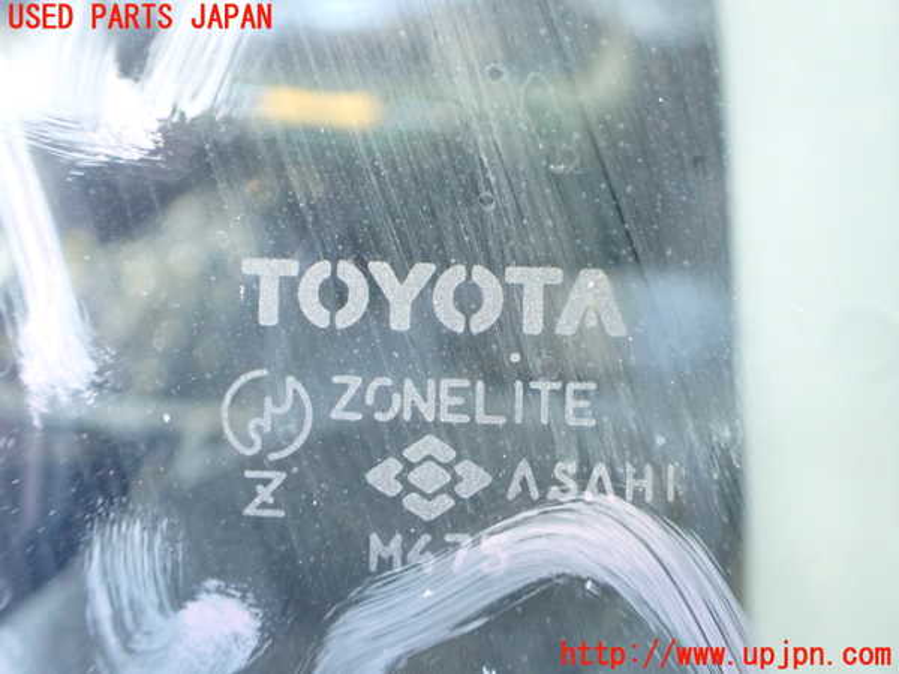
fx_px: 779
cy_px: 337
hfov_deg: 60.0
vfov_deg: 46.8
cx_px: 450
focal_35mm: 30
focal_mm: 5.4
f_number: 2.3
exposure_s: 1/30
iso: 1000
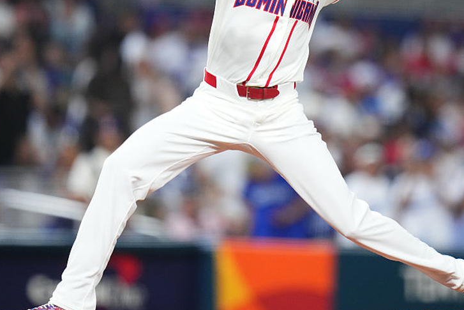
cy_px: 99
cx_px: 281
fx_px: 8508
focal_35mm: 660
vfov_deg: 2.1
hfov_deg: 3.1
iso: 4000
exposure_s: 1/2000
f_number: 2.8
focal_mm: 400
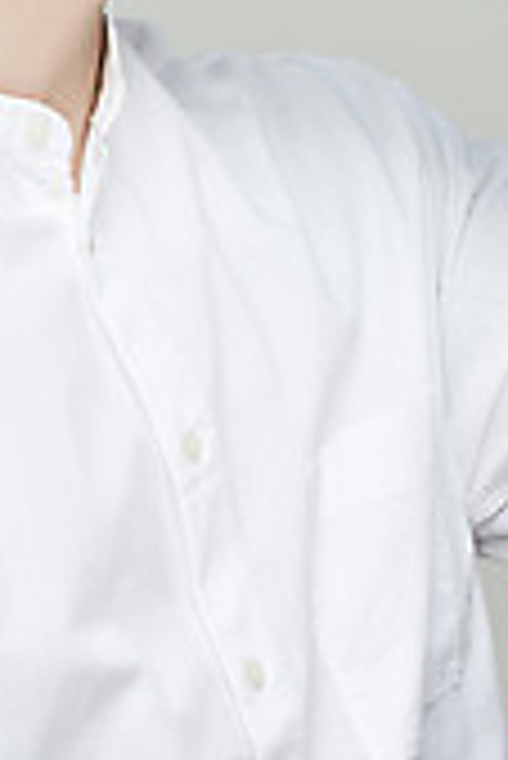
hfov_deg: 2.9
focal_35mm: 472
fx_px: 9969
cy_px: -58
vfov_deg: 4.4
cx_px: 101
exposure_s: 1/125
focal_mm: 200
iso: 64
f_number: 8
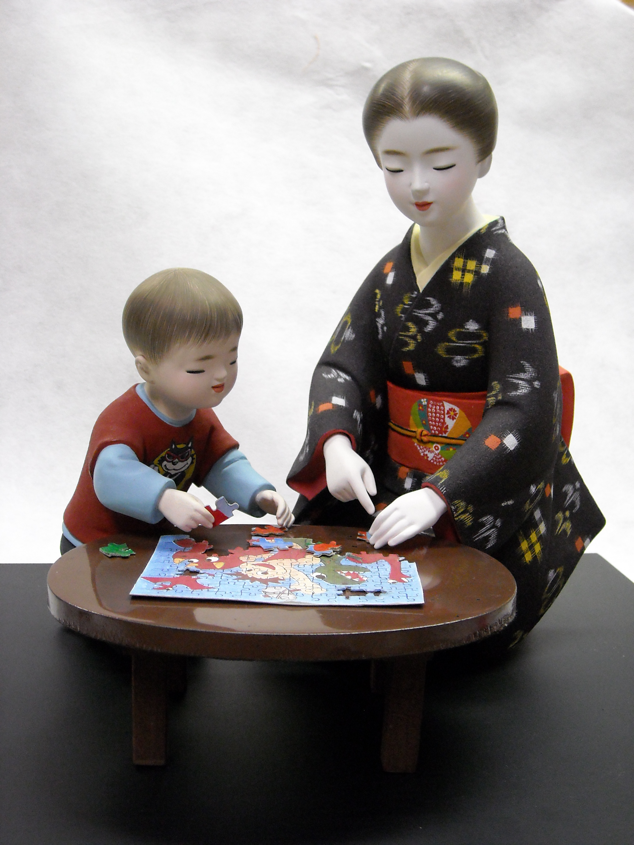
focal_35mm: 44
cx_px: 317
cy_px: 422
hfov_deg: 32.9
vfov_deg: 42.9
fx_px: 1074
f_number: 3.1
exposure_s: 1/44
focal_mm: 7.1
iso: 400
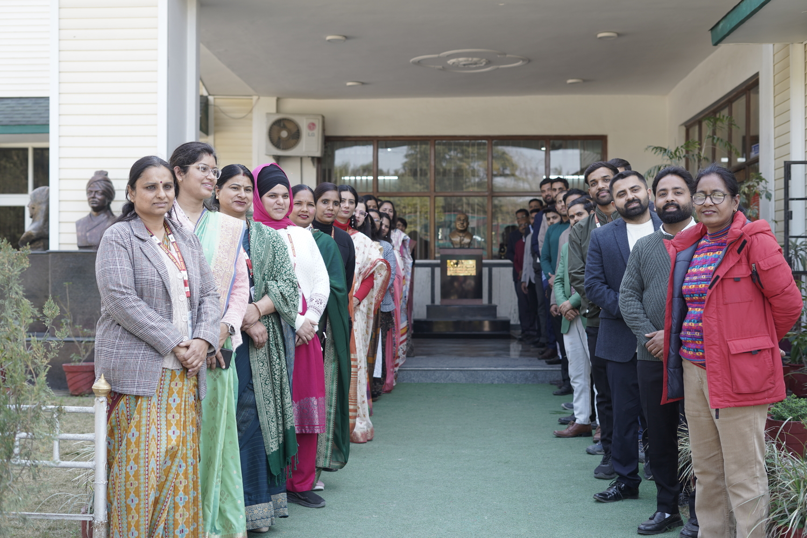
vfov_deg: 27.0
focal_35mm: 50
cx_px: 404
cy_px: 269
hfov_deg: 39.6
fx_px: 1121
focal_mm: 50
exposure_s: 1/100
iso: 100
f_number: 3.5
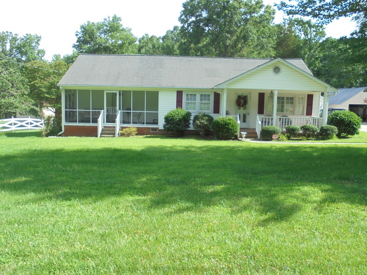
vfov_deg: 41.8
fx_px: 360
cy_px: 138
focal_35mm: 34
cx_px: 184
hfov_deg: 54.0
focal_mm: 6.1
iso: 100
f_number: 4
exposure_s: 1/250
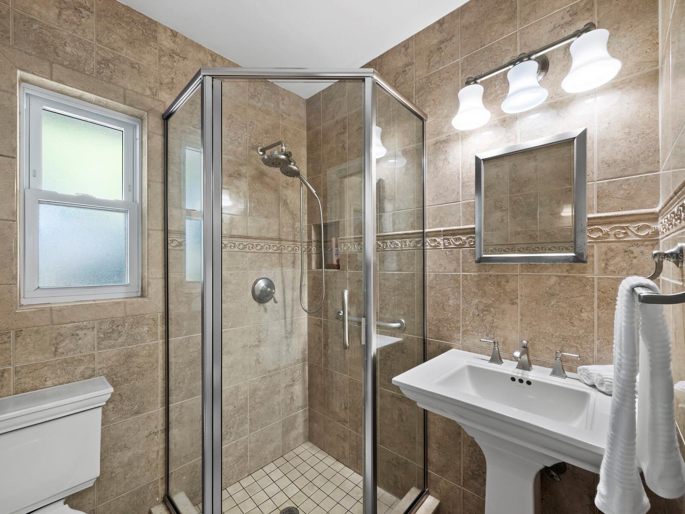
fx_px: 277
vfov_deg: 85.7
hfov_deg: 102.0
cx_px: 342
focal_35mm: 14
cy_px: 257
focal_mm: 7
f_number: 13
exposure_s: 1.3
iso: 320
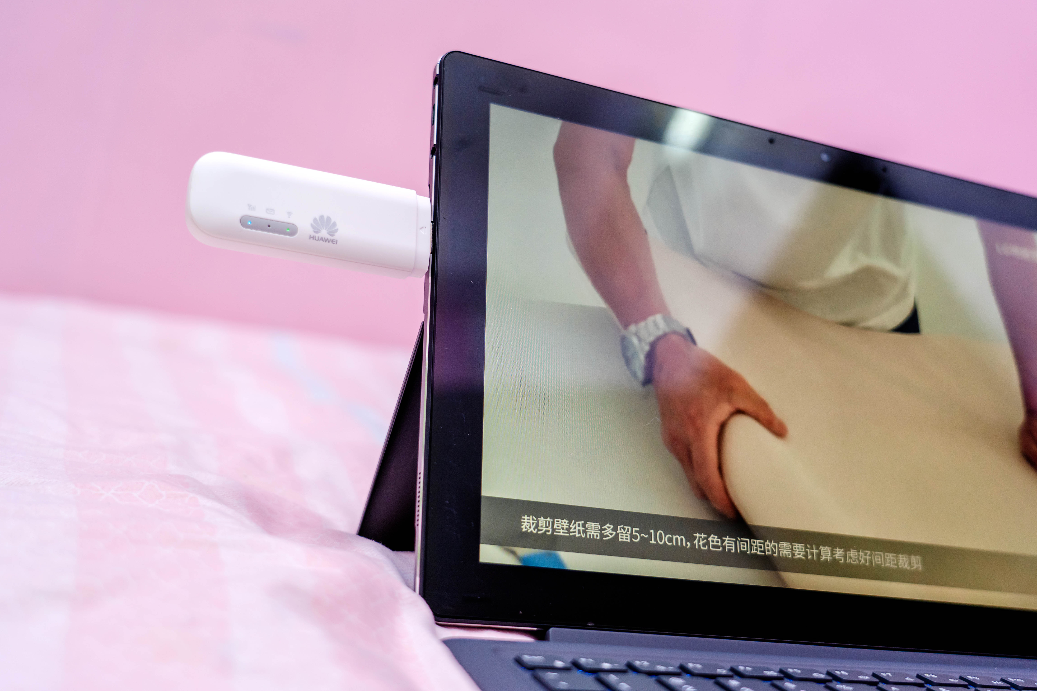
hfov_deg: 49.6
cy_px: 346
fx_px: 1123
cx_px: 518
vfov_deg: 34.2
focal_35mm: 39
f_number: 4
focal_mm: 39
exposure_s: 1/160
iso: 500
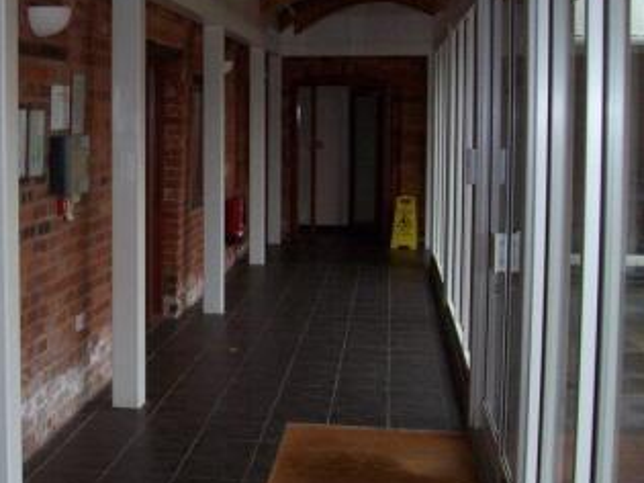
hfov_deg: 30.2
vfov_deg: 23.3
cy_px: 222
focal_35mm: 63
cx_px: 152
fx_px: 1172
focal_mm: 5.6
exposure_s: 1/64
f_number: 2.7
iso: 80
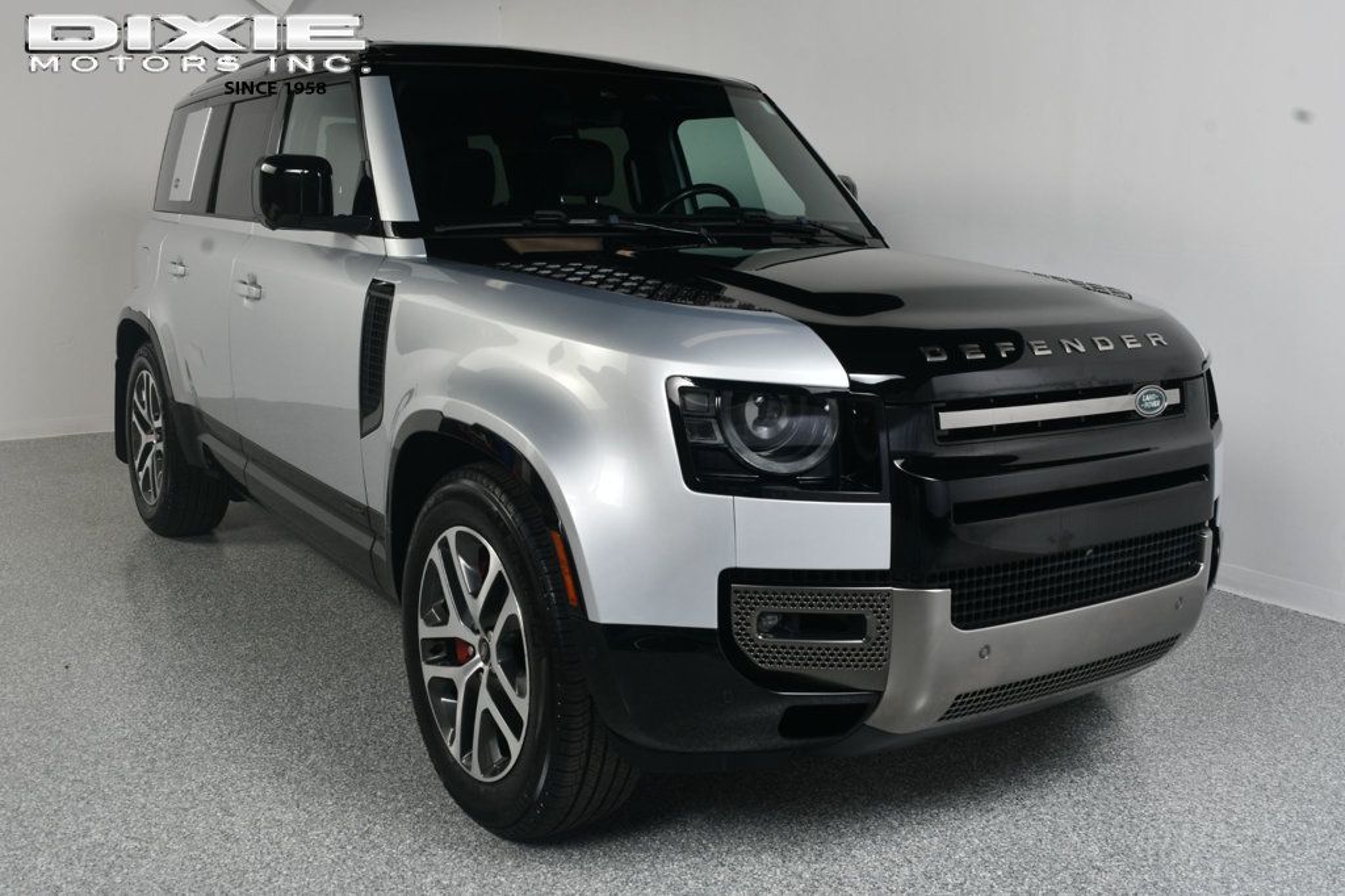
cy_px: 448
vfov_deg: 38.9
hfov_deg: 55.8
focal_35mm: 34
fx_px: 1270
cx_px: 672
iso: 100
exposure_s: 1/160
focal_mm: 23
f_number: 11
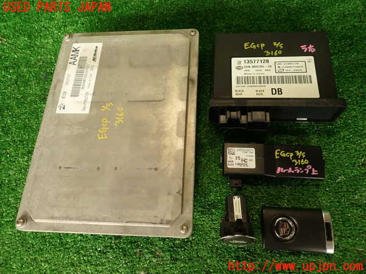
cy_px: 137
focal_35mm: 25
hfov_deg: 69.4
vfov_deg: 54.9
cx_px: 183
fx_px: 264
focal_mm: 4.5
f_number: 2
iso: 125
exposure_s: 1/60
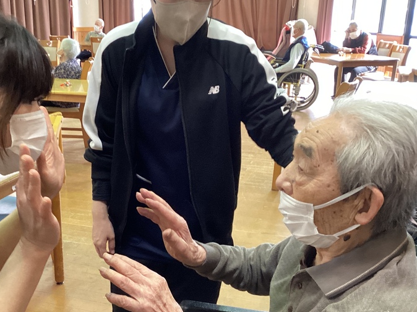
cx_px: 152
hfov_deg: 40.9
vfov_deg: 31.2
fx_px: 554
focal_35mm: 46
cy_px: 217
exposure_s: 1/40
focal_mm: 3.3
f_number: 2.4
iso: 250
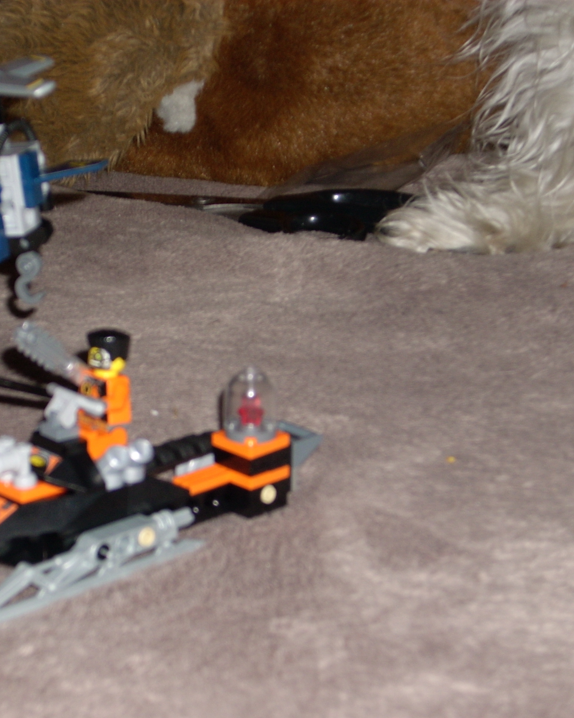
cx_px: 136
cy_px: 361
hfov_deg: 15.2
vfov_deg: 19.0
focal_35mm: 101
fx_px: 2145
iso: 64
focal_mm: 12.8
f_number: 4.2
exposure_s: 1/60
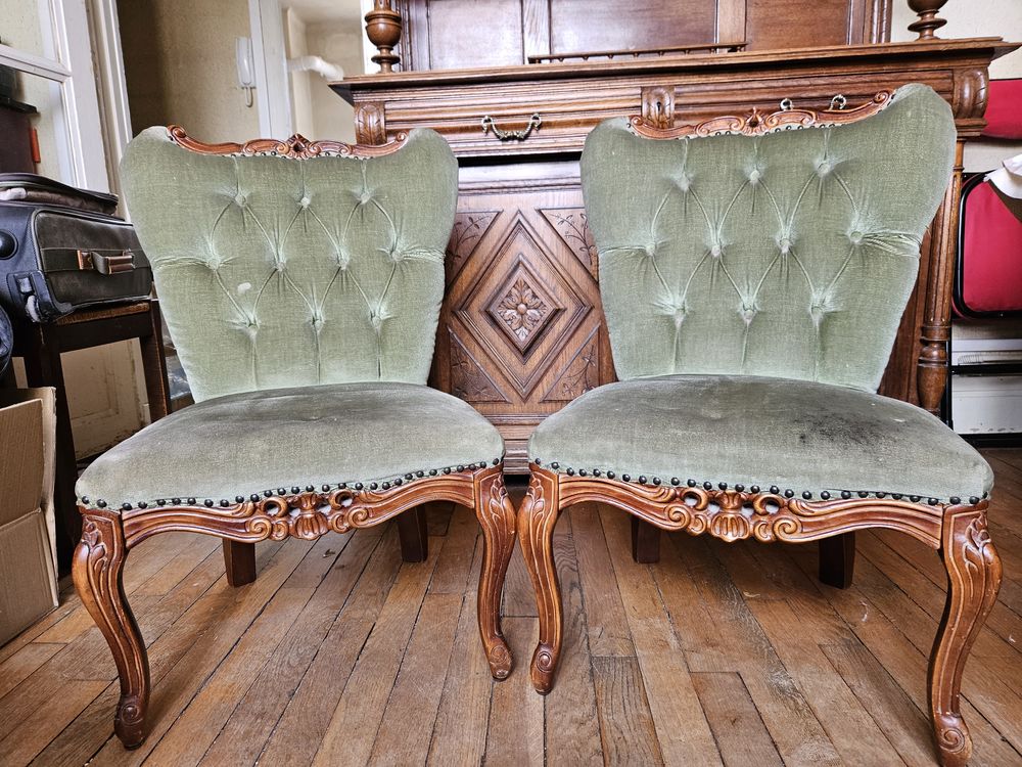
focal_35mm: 23
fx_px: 679
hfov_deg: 73.9
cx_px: 511
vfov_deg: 58.9
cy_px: 384
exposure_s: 1/100
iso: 200
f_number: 1.8
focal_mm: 5.4
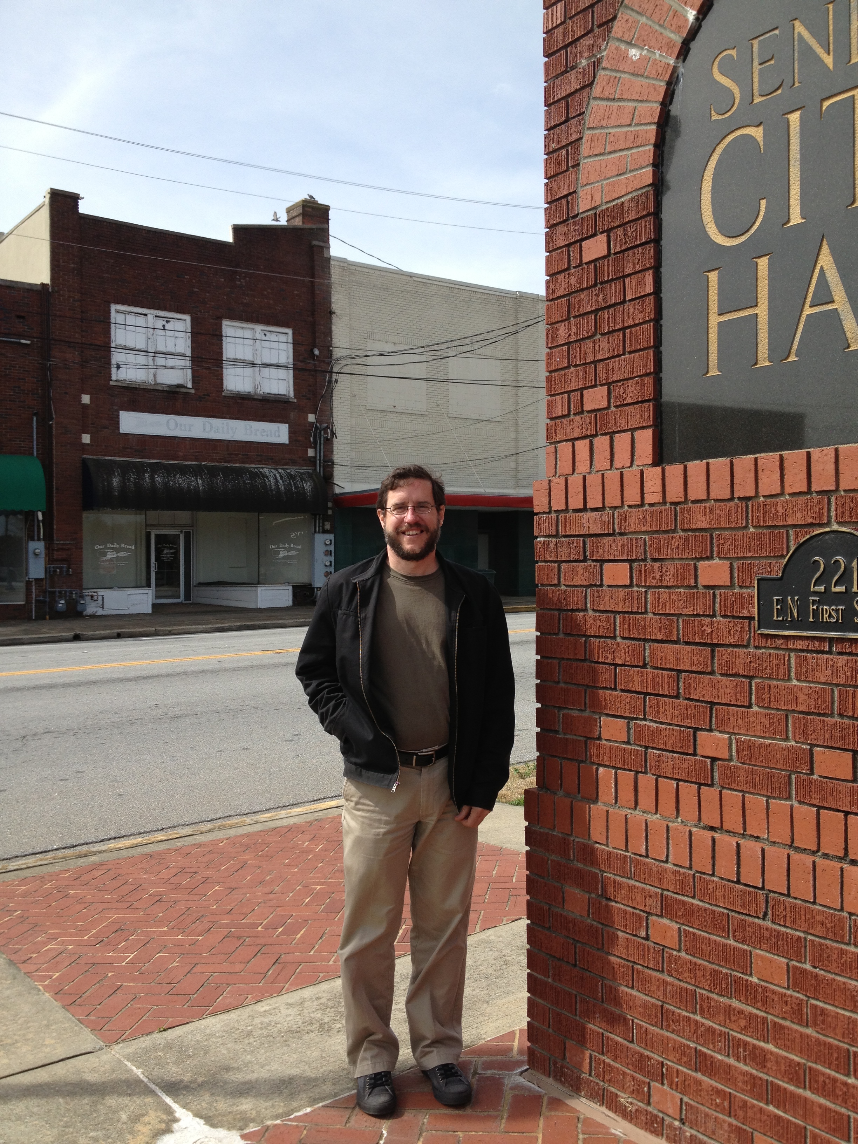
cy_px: 572
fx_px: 1157
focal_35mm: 35
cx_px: 429
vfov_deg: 52.6
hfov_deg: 40.7
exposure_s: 1/1314
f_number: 2.4
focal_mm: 4.28
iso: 50
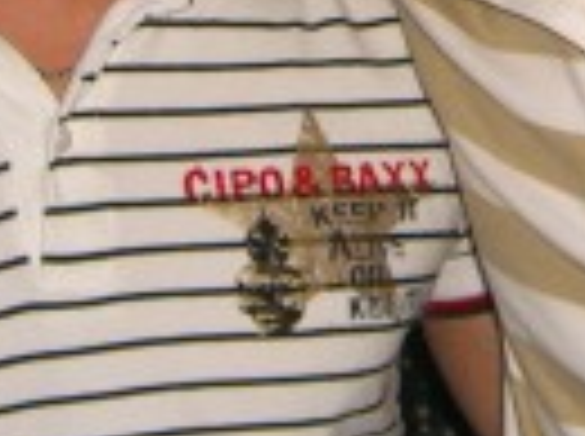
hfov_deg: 11.2
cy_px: -288
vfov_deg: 8.2
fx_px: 2969
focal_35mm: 176
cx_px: 450
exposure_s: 1/60
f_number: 2.8
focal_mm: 7.9
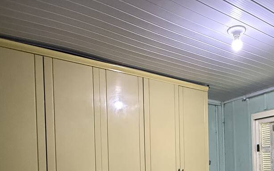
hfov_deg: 52.7
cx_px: 207
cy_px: 169
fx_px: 261
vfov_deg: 33.4
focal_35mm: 35
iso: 1000
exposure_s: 1/60
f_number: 2.2
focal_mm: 2.22
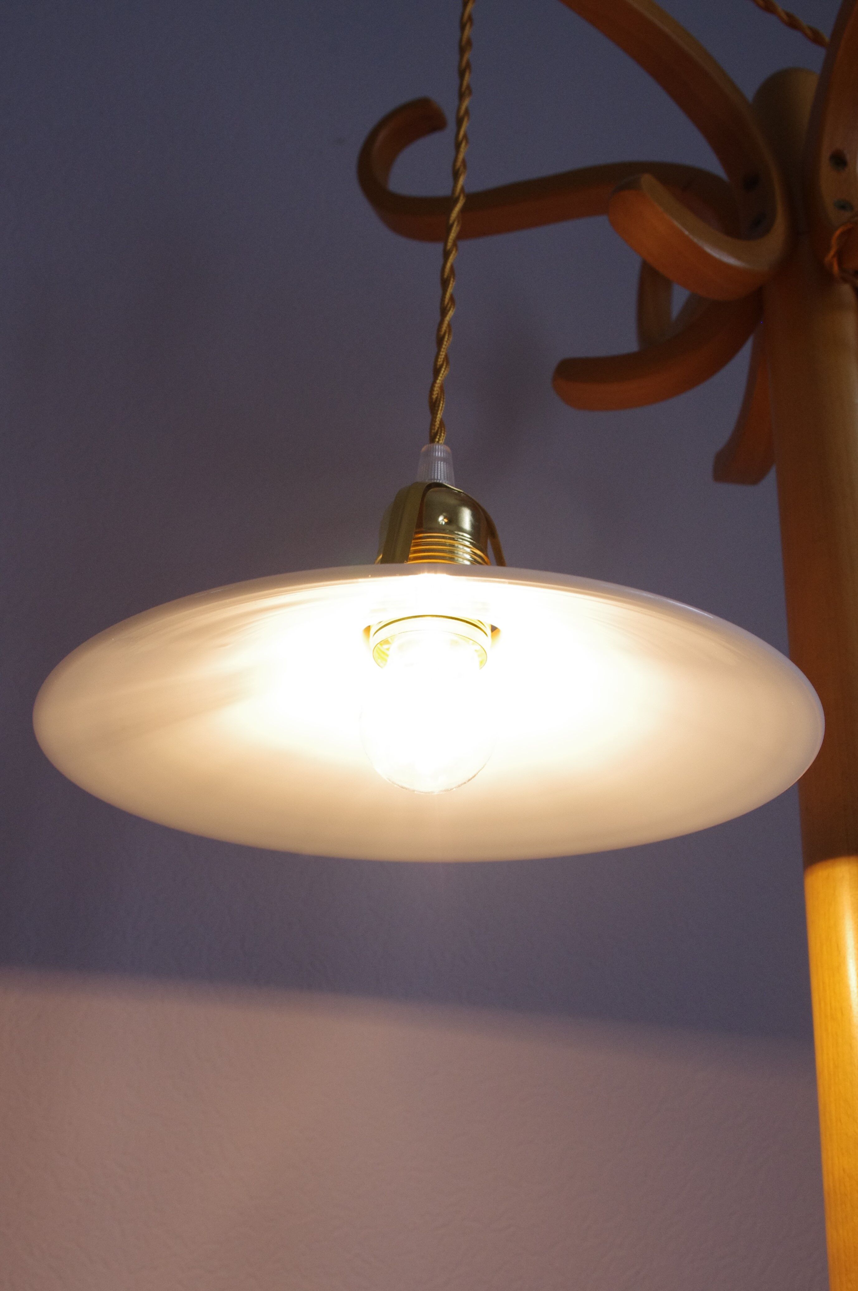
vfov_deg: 49.6
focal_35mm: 39
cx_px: 429
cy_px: 646
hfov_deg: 34.1
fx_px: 1397
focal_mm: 26.25
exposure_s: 1/40
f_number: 8
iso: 800
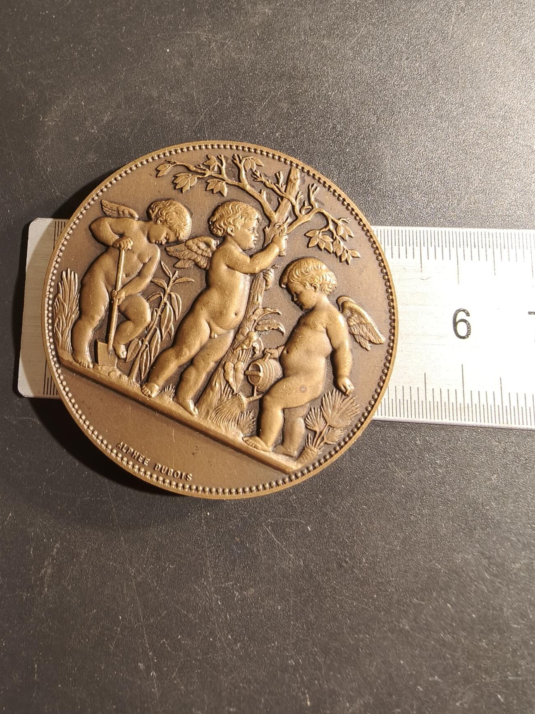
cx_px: 264
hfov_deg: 56.8
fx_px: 495
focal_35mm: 24
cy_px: 367
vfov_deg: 71.6
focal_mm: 2.32
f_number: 2
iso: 250
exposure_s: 1/50
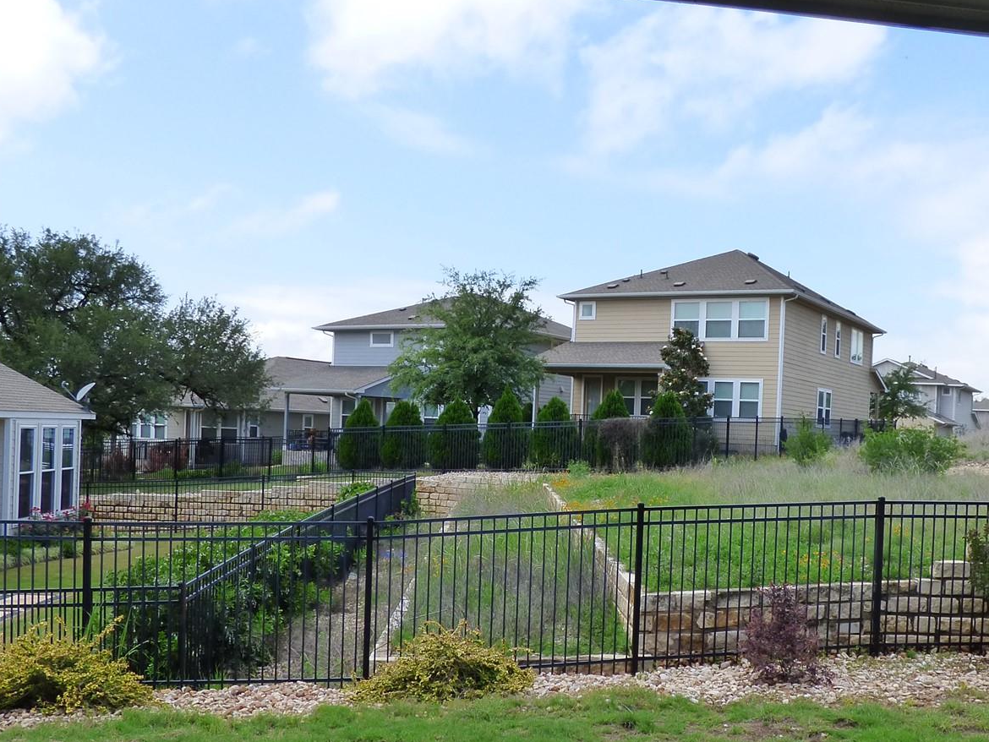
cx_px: 624
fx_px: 1000
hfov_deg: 52.0
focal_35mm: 35
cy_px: 456
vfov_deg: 40.5
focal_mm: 3.58
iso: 200
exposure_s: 1/800
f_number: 3.5
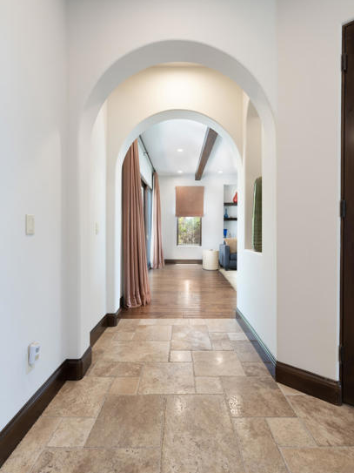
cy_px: 235
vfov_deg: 91.0
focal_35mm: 17
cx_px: 179
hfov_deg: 74.7
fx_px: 232
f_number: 8
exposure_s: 1/80
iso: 200
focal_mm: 15
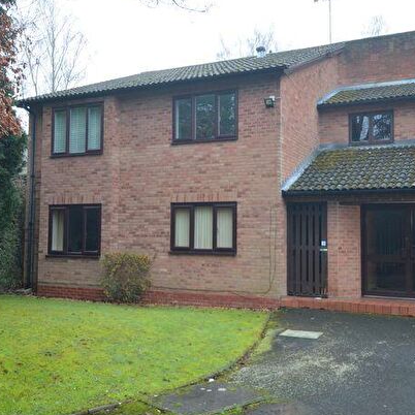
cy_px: 198
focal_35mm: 38
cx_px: 218
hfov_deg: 44.1
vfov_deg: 44.1
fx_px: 512
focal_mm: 17
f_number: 4.2
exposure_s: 1/20
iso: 100
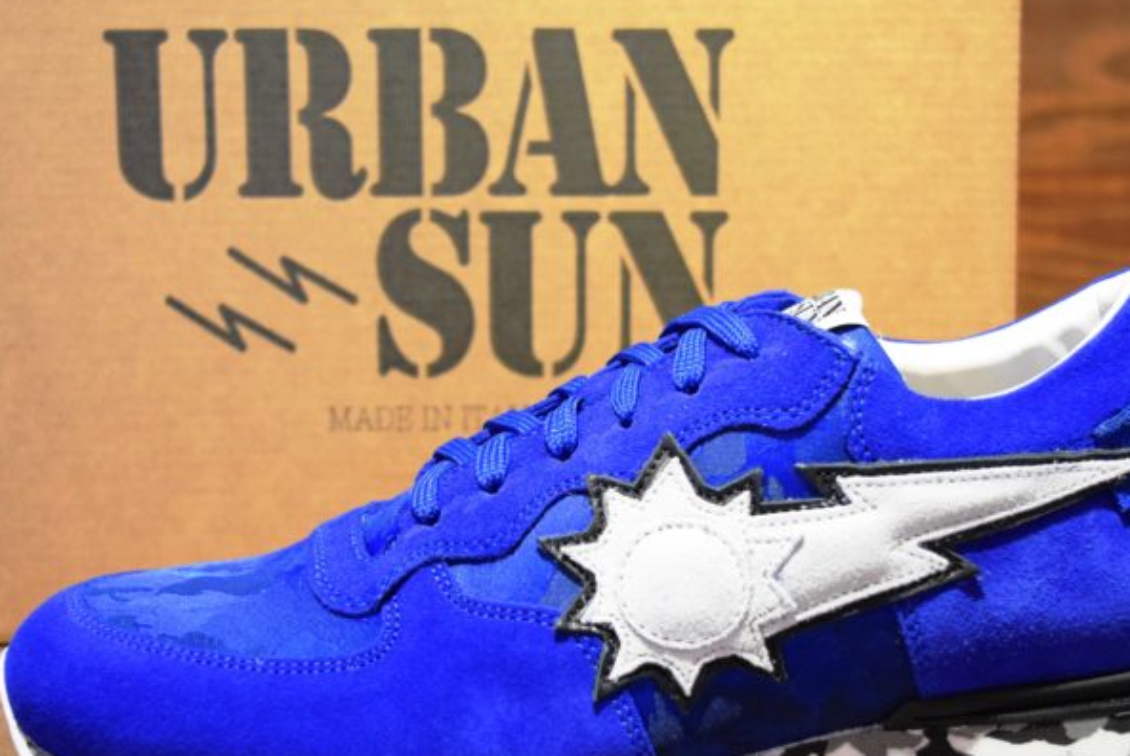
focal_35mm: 57
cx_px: 573
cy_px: 429
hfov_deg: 35.0
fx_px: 1791
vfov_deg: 23.8
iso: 3200
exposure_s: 1/60
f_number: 4.2
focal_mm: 30
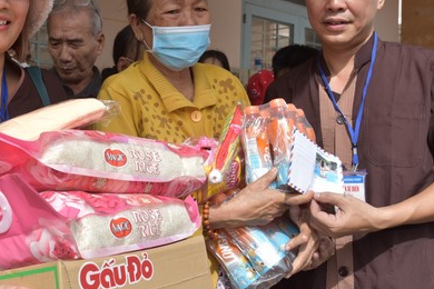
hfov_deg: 39.2
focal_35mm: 50
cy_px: 106
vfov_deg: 26.9
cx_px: 151
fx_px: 603
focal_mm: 30
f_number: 9
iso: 200
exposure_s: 1/320
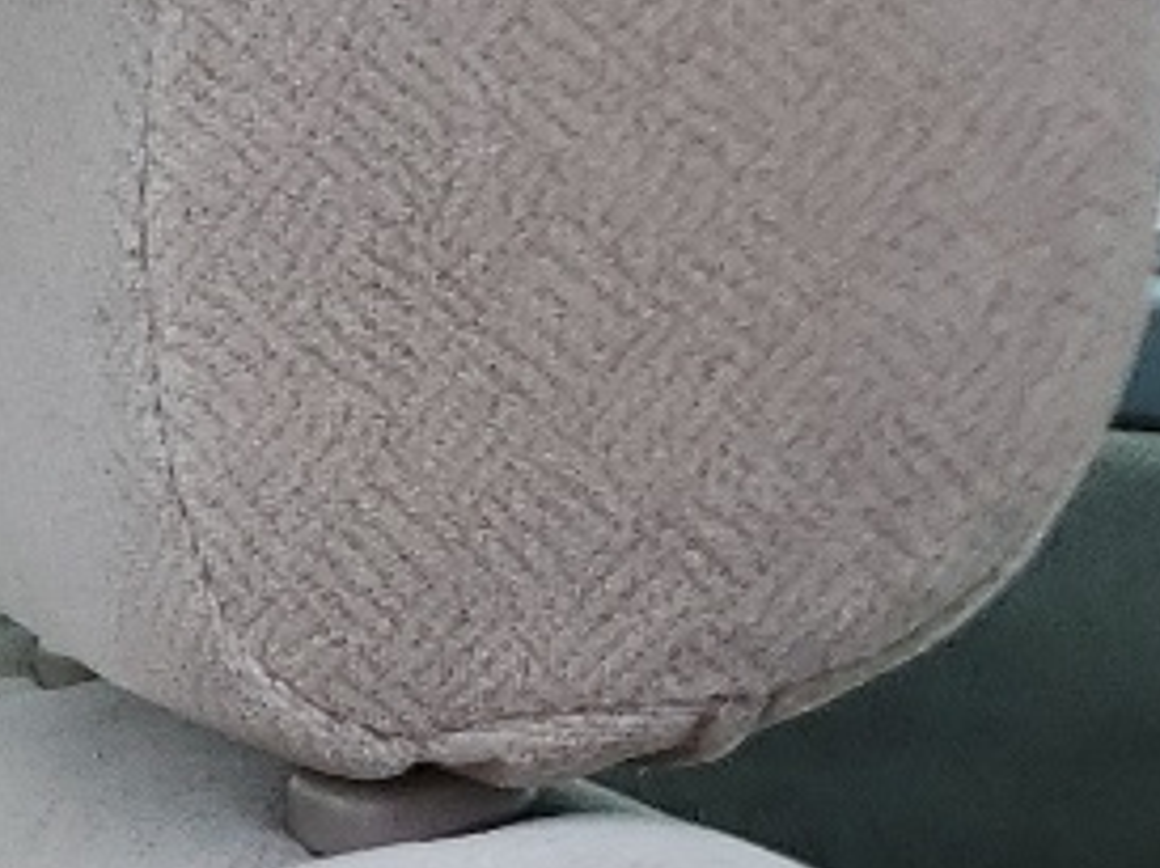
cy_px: 1689
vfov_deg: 9.2
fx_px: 5089
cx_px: -1702
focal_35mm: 152
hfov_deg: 10.9
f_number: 1.5
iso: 50
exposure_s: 1/400
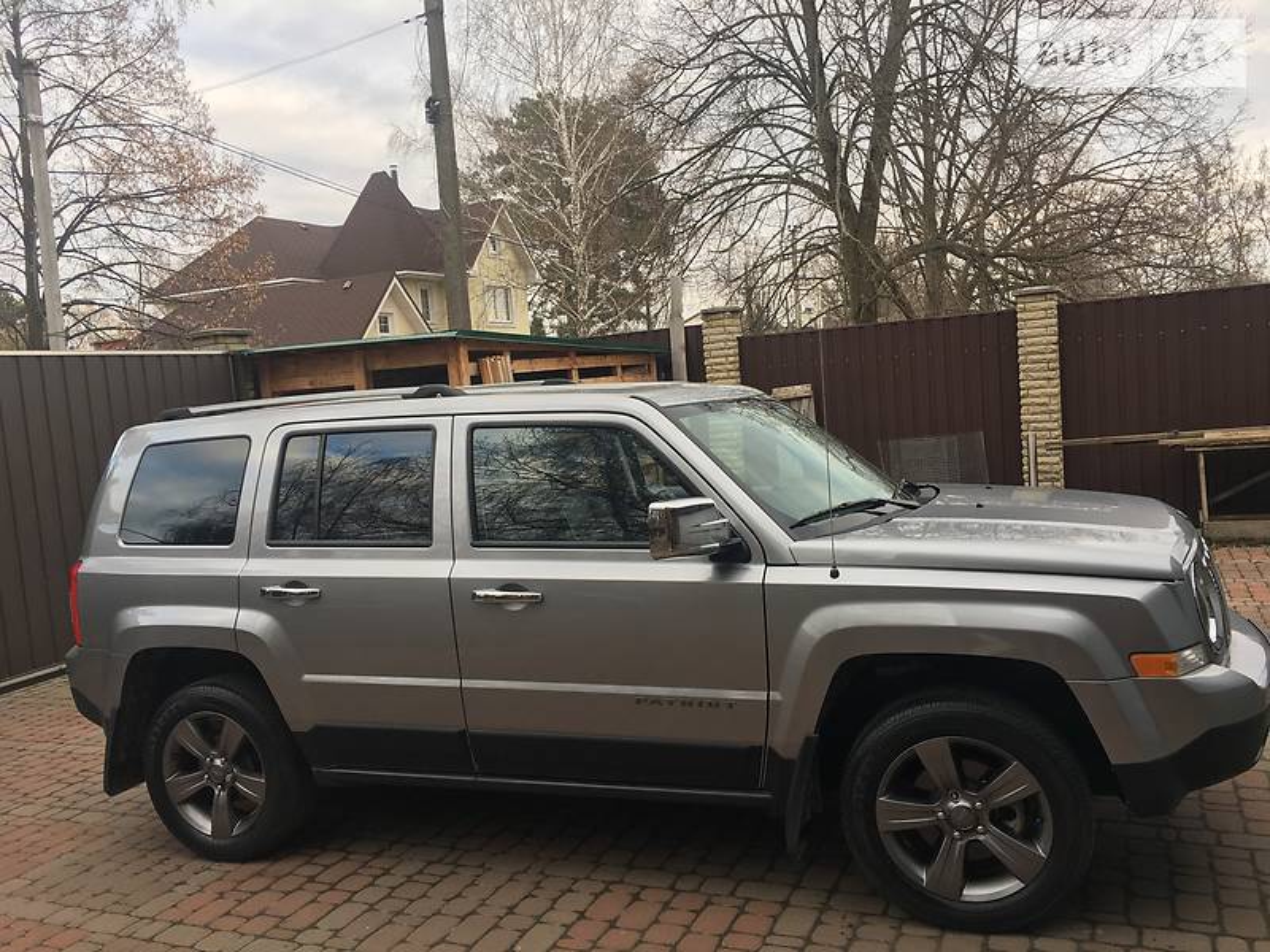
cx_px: 635
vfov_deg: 48.2
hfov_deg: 61.7
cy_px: 476
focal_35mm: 29
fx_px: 1064
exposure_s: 1/100
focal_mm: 4.2
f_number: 2.2
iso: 32
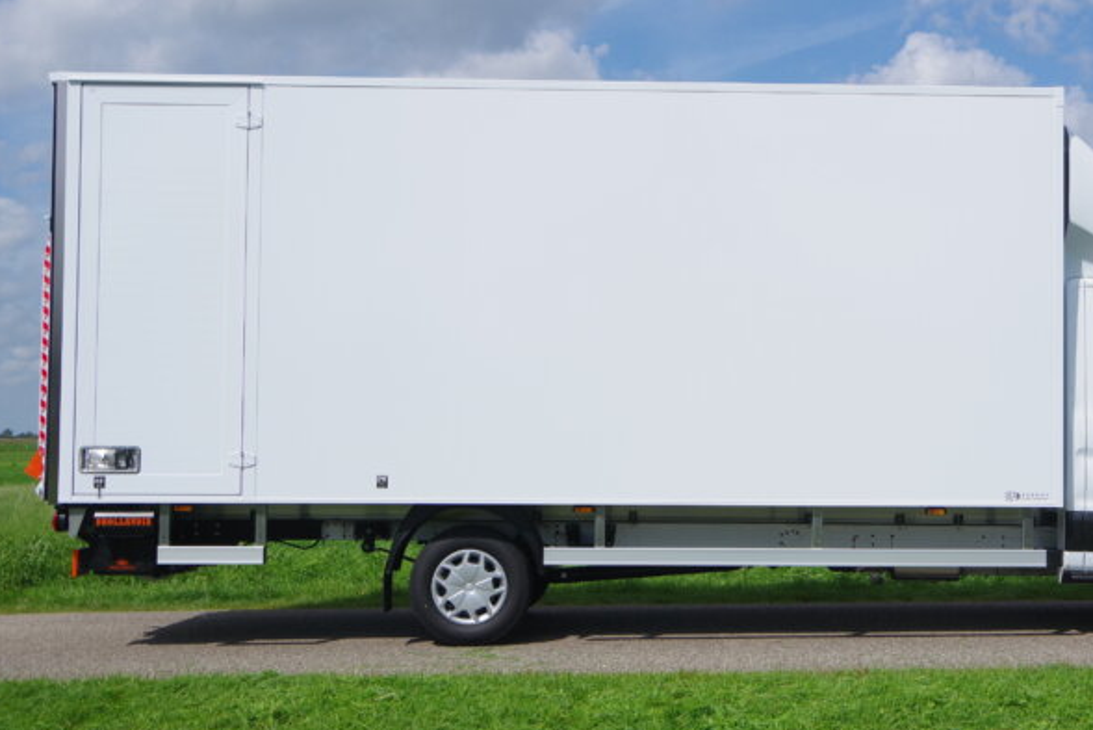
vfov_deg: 23.8
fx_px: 1731
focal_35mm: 57
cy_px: 346
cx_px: 722
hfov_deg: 34.7
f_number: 7.1
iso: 200
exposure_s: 1/800
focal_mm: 28
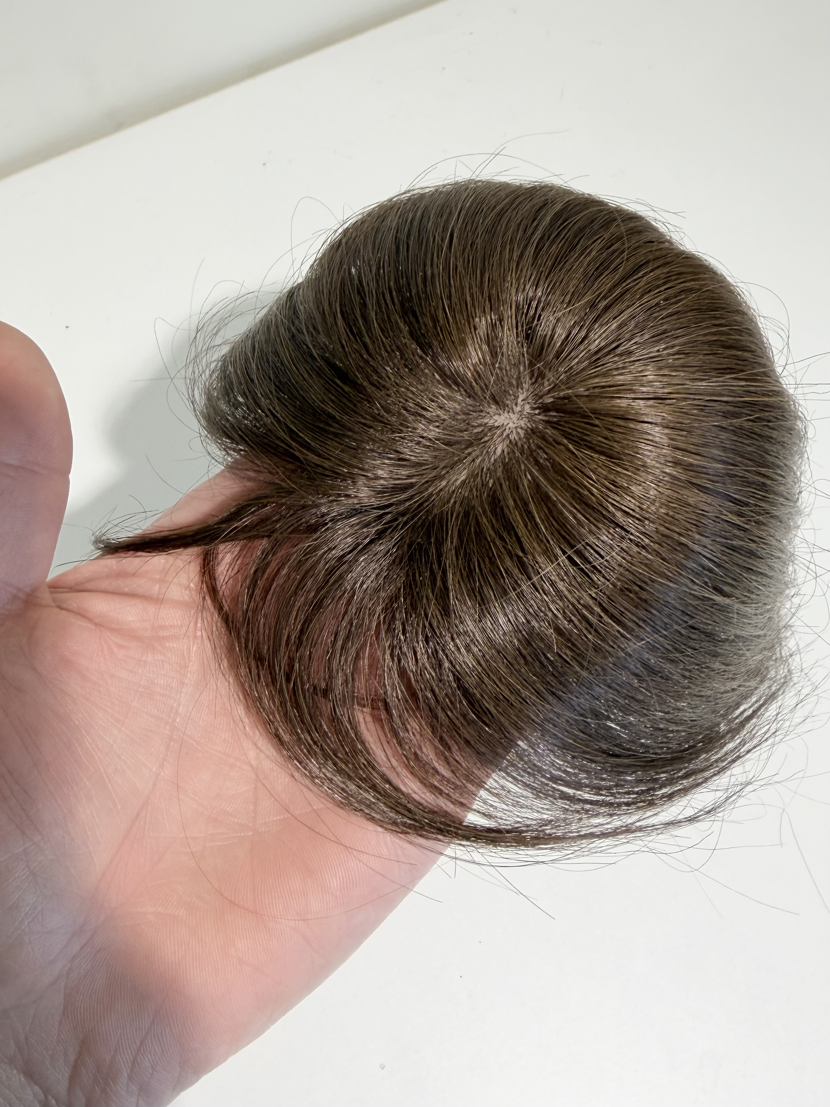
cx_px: 415
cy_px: 554
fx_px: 767
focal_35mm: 24
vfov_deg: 71.6
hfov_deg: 56.8
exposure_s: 1/100
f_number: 2.2
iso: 80
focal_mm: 2.22
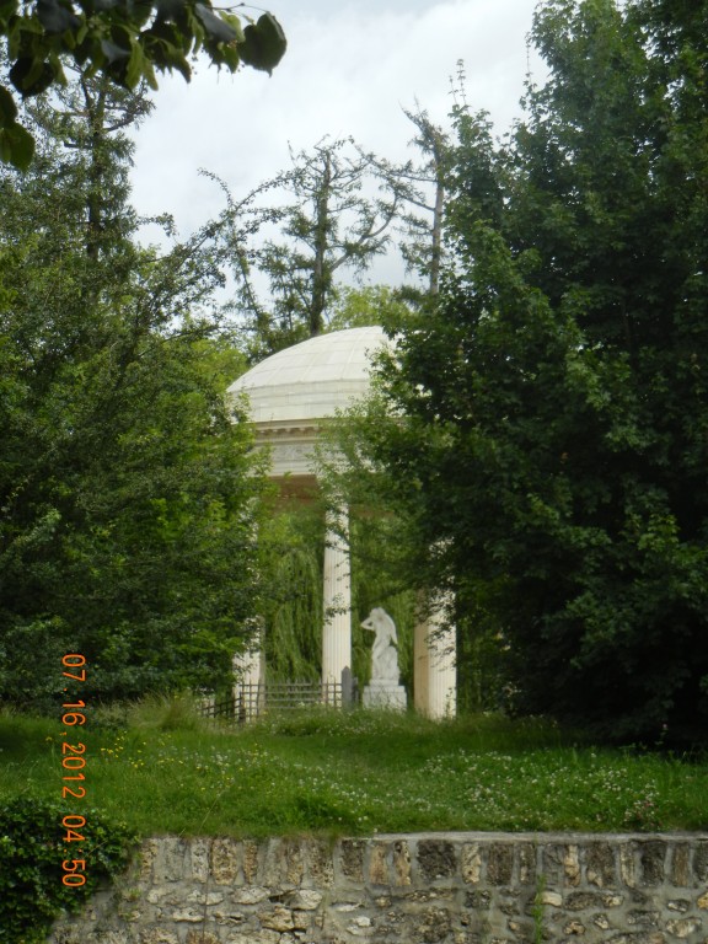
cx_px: 354
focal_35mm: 102
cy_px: 472
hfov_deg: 14.5
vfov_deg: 19.3
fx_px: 2782
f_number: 4.5
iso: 160
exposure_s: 1/610
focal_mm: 18.3
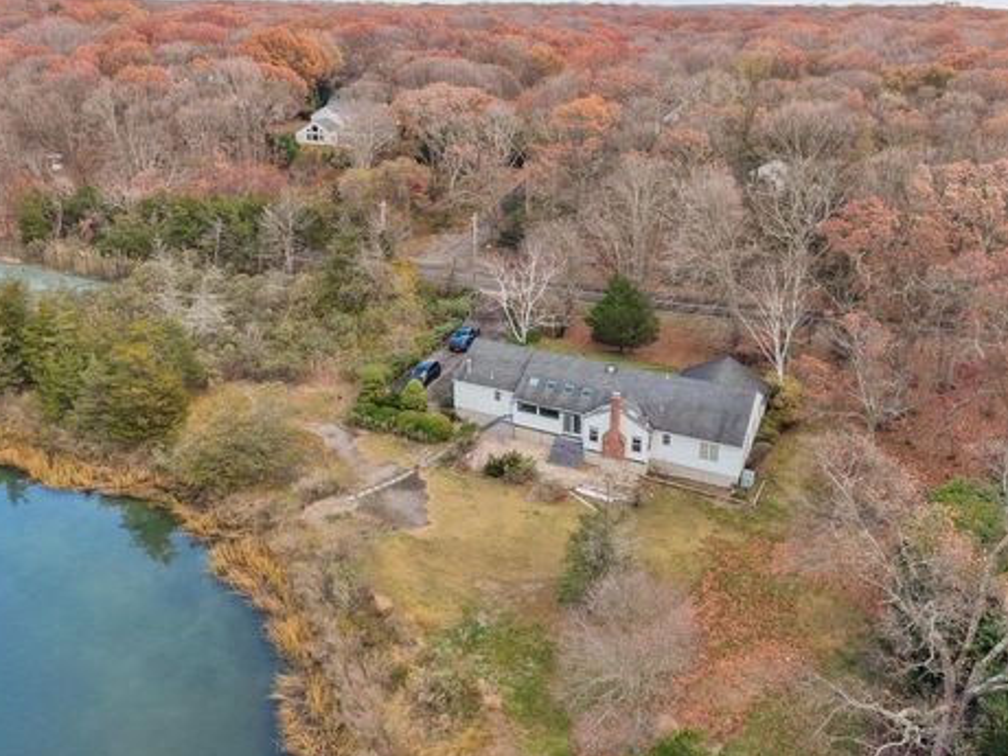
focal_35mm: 31
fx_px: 903
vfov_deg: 45.1
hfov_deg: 58.3
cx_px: 517
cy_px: 288
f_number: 1.8
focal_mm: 8.67
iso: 400
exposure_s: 1/80
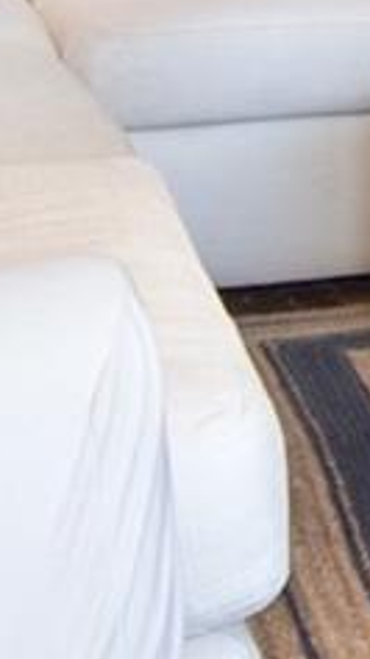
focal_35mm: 150
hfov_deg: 6.8
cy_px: -491
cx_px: 1335
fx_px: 2613
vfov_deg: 13.1
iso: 640
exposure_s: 1/30
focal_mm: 11
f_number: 8
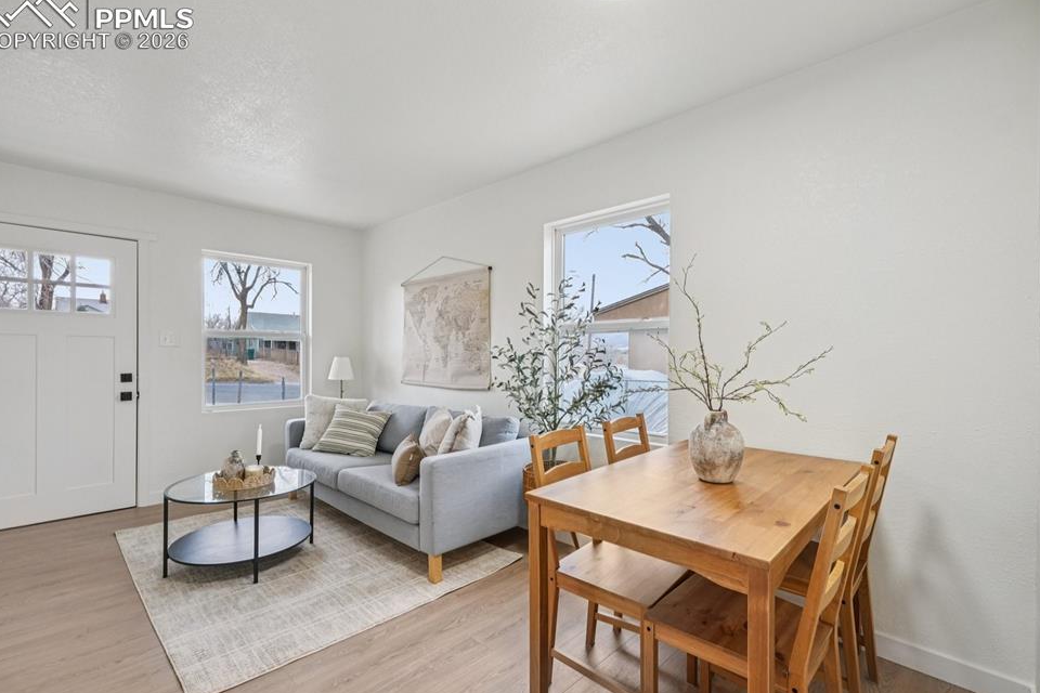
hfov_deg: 96.7
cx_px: 531
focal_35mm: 16
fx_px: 462
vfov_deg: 73.7
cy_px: 358
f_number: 8
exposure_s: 1/6
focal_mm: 10
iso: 800
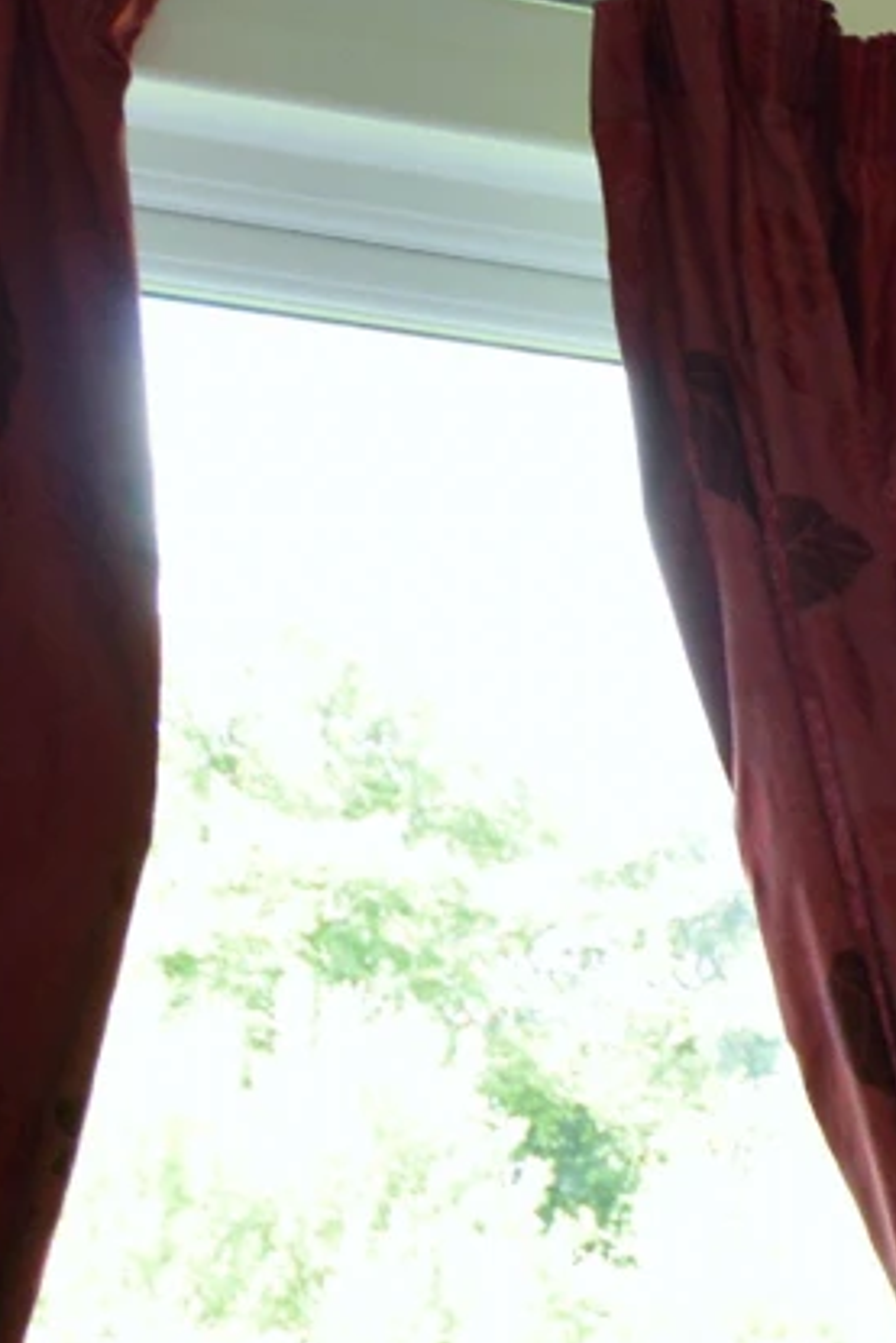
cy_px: 2036
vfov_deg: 18.5
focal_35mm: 97
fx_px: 3618
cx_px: 2358
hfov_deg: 11.1
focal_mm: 14
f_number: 4.5
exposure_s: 1/80
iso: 400
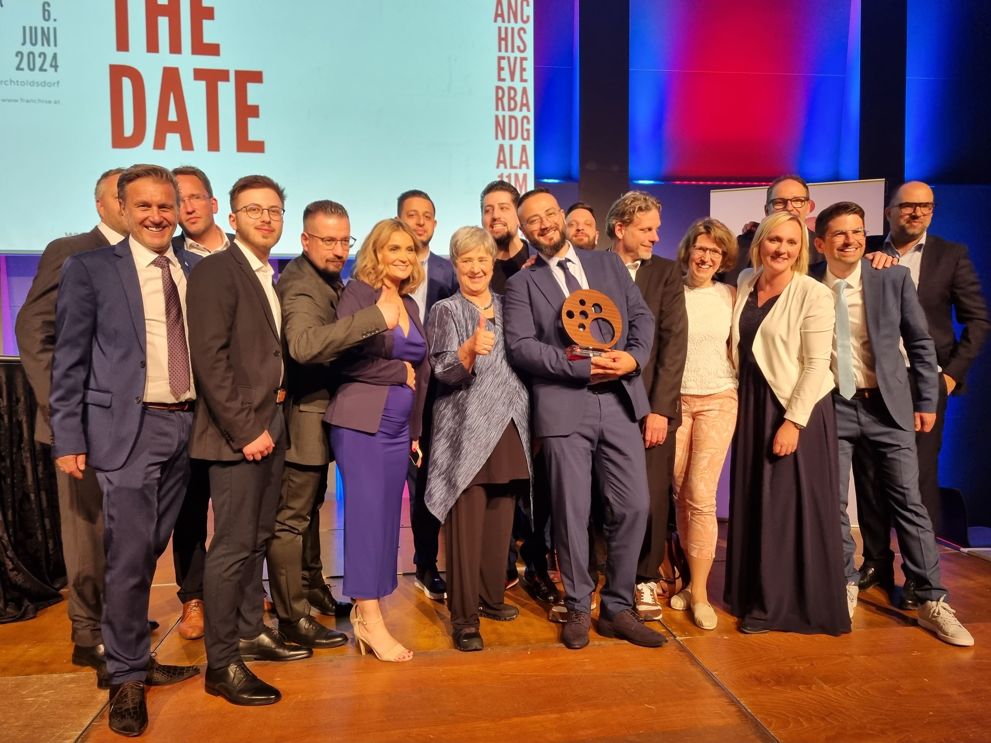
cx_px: 496
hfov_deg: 67.3
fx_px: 744
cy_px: 372
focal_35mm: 26
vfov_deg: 53.1
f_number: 1.8
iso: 320
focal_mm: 5.4
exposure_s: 1/120
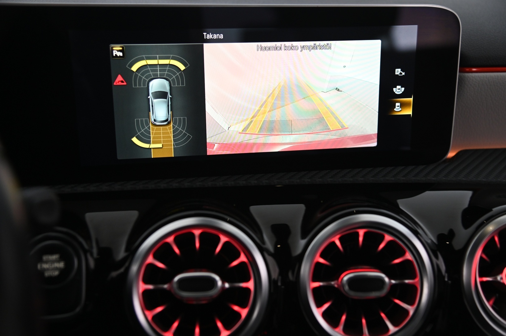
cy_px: 168
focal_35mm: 46
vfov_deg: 29.2
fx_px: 646
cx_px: 253
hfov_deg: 42.8
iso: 2000
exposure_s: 1/50
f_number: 4
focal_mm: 46
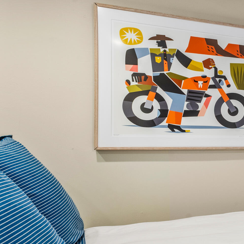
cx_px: 342
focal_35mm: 45
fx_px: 359
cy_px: 144
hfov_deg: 28.4
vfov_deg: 37.4
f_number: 10
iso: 400
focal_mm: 17
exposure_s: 1/2.5
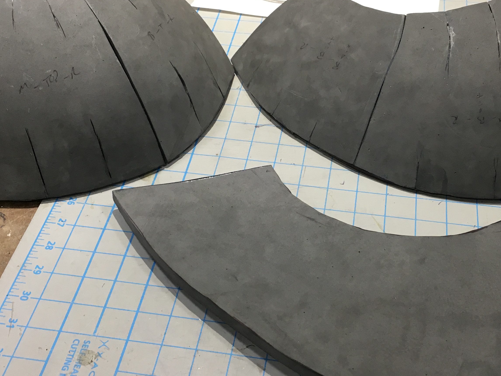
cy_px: 174
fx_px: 738
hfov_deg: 37.5
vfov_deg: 28.6
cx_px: 273
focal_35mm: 51
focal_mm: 4.15
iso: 32
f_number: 2.2
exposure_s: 1/30
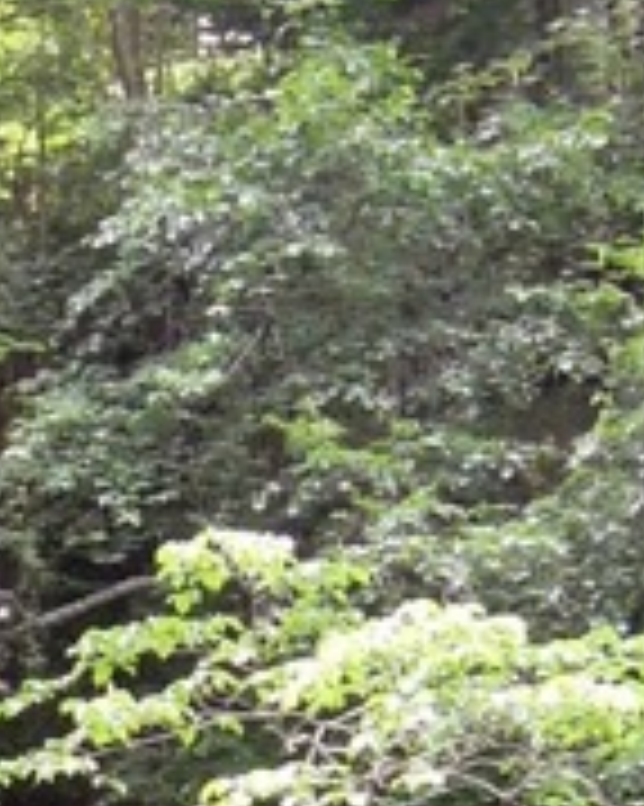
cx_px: 99
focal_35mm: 131
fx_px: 3124
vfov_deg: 14.4
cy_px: 824
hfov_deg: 11.7
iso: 160
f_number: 2.8
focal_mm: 4.3
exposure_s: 1/100
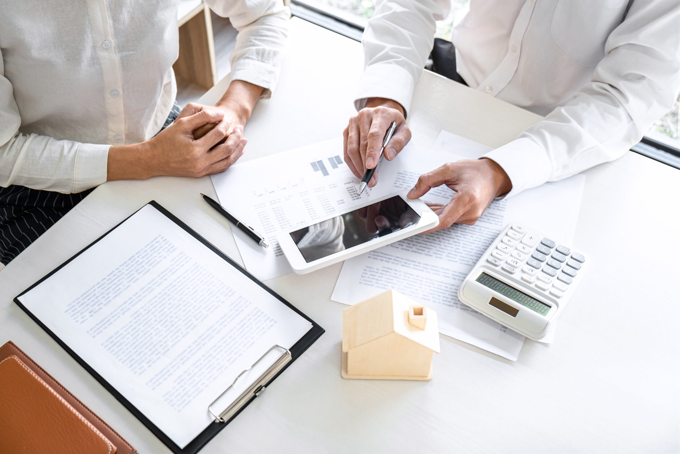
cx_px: 340
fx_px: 756
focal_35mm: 40
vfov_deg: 33.4
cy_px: 227
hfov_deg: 48.5
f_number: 3.2
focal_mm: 26.5
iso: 200
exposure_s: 1/100
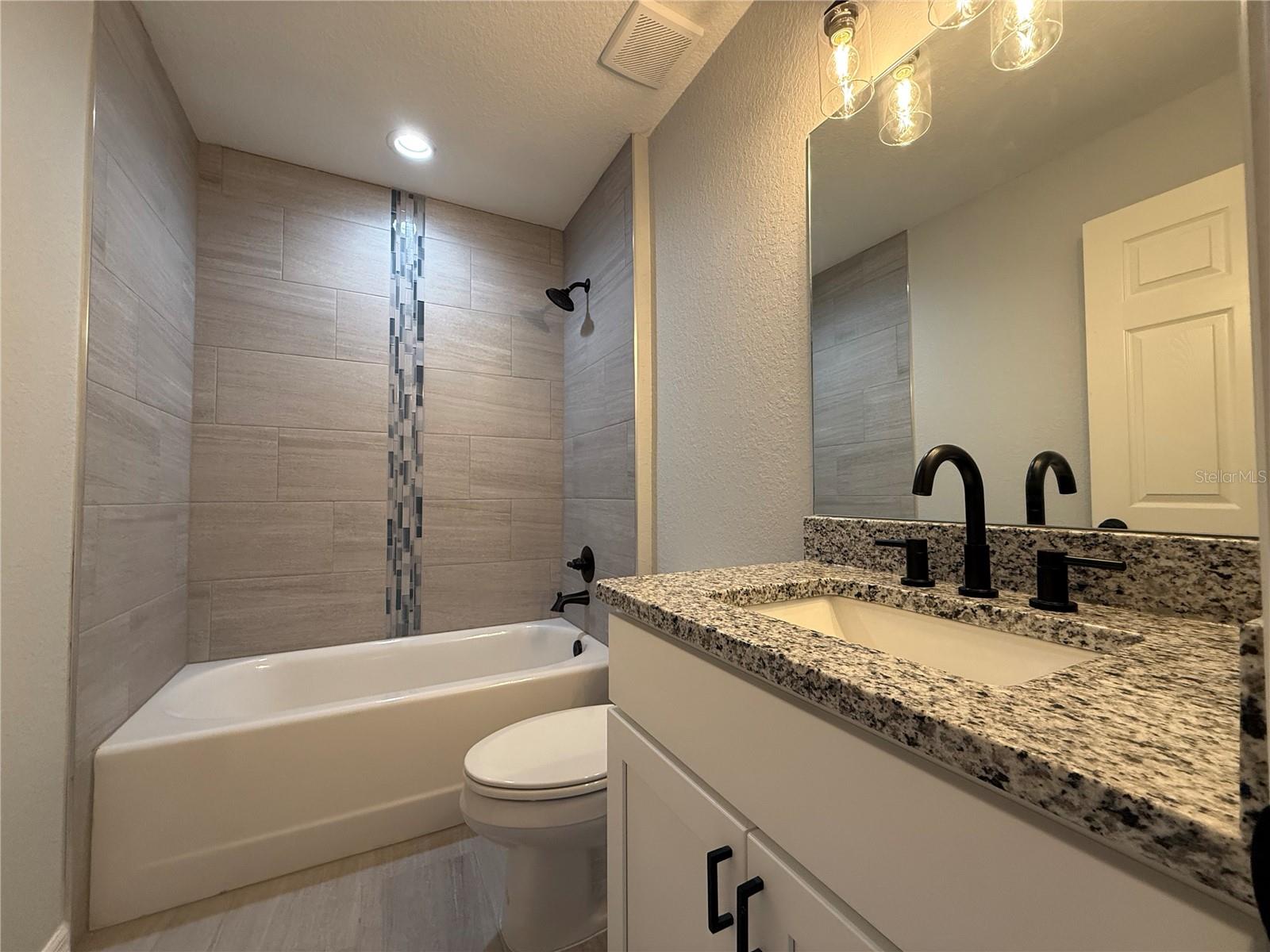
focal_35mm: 14
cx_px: 635
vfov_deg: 85.7
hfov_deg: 102.1
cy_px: 476
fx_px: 514
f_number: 2.2
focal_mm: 2.22
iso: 250
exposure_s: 1/120
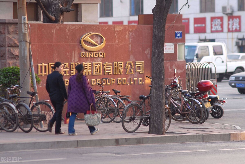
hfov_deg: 10.1
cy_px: 82
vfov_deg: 6.8
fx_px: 1380
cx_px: 122
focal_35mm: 202
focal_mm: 135
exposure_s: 1/160
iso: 100
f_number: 2.8
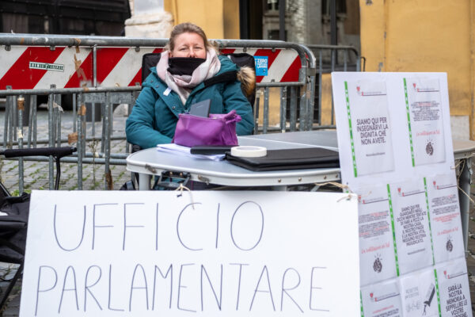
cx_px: 238
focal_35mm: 75
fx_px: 990
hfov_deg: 27.0
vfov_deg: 18.2
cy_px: 158
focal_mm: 50
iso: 400
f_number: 3.6
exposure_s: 1/600
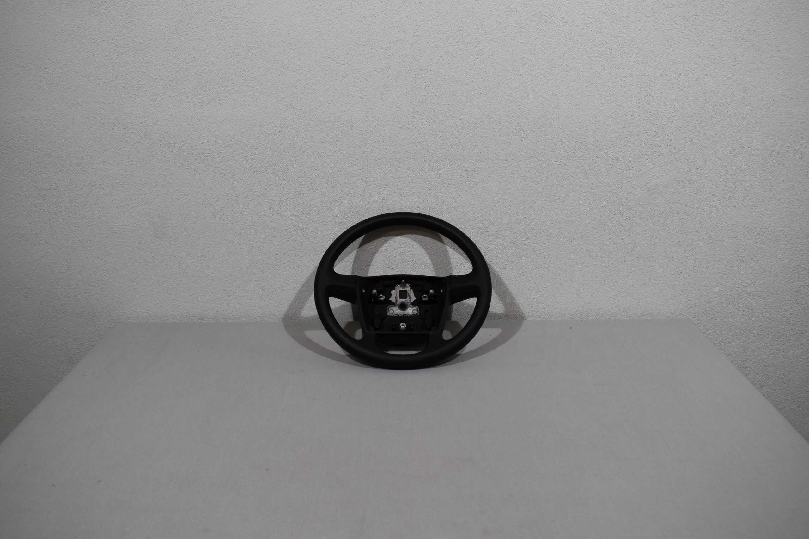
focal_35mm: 33
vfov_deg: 40.0
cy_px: 270
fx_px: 742
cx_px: 404
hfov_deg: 57.2
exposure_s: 1/125
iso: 400
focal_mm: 22
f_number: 5.6
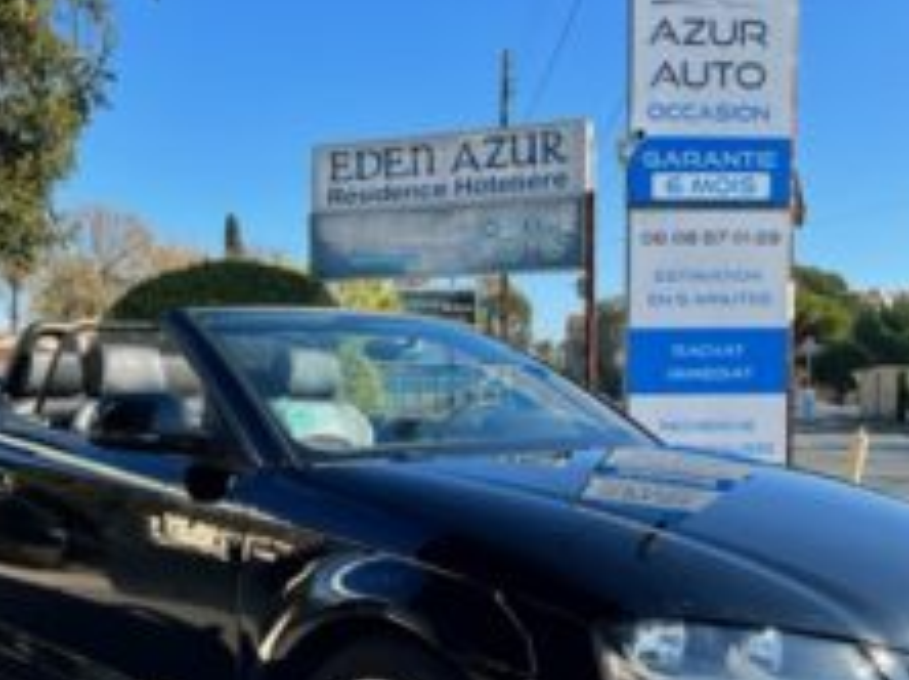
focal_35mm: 44
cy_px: 428
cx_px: 403
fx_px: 1154
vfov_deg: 32.6
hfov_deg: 42.9
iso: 50
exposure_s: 1/2008
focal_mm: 5.7
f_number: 1.5
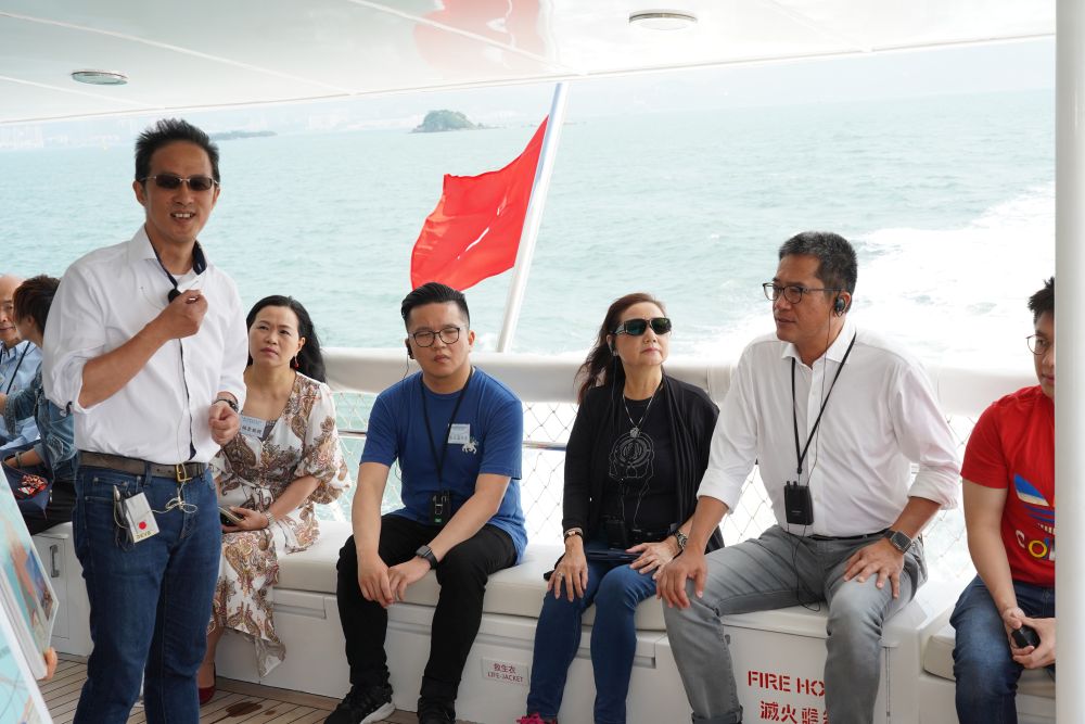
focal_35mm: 48
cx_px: 542
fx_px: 1447
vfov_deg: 28.1
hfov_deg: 41.1
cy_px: 362
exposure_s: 1/640
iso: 800
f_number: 8
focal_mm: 48
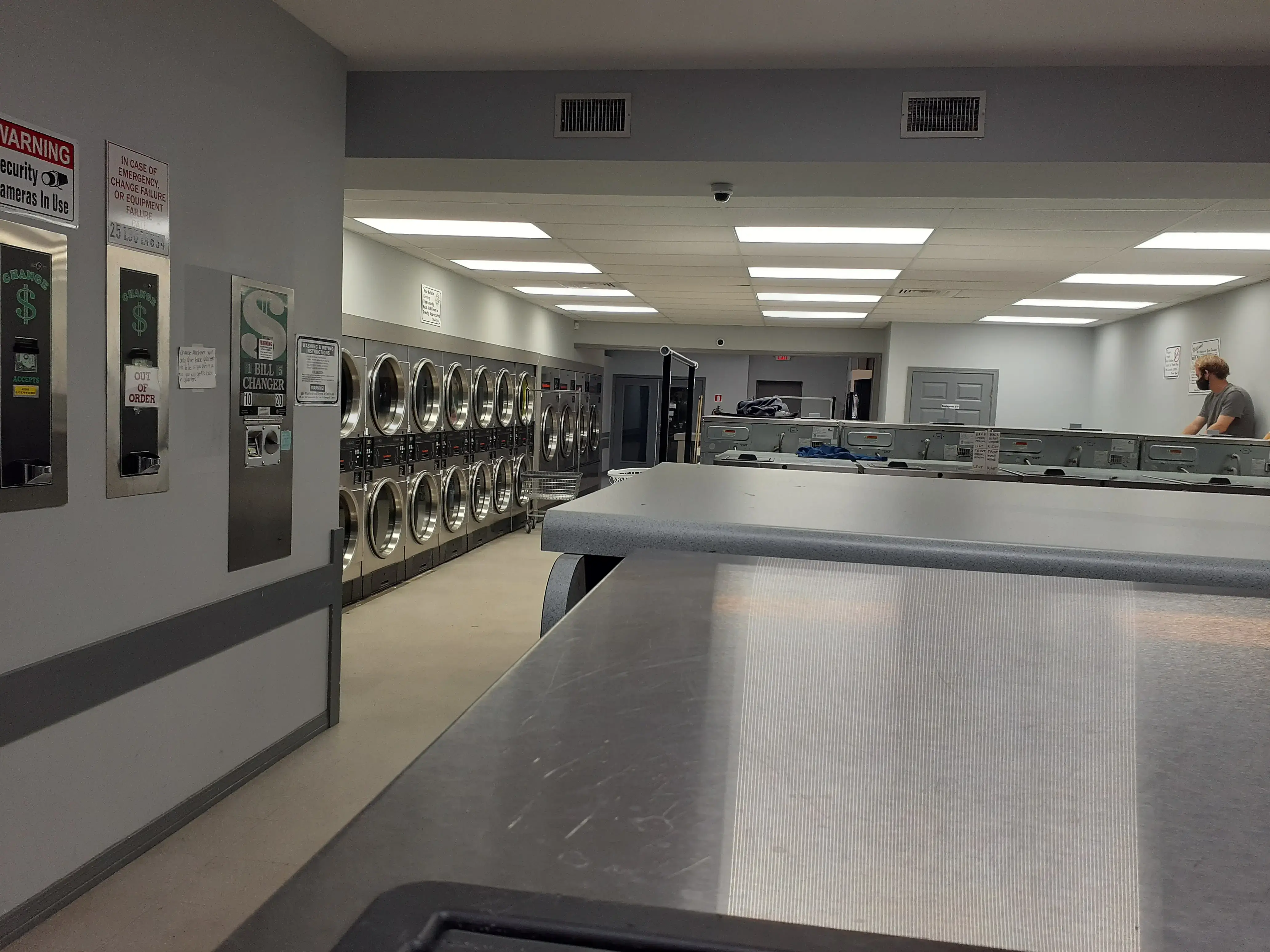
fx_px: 991
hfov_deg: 65.3
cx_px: 635
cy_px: 476
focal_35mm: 27
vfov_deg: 51.4
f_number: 1.9
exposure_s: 1/60
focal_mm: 3.6
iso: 64
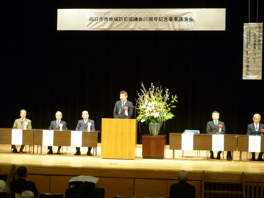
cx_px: 132
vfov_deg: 19.9
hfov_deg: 26.3
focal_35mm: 74
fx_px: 564
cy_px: 99
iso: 250
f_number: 3
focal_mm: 6.9
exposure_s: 1/40
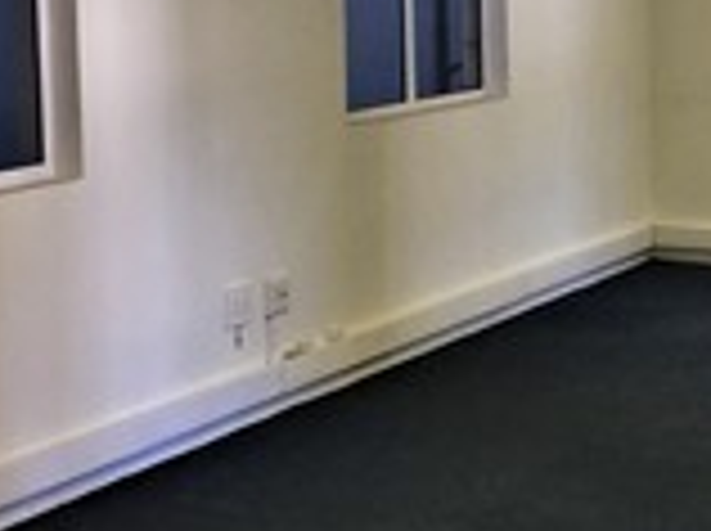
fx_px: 1887
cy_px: 119
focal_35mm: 92
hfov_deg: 20.5
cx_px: 742
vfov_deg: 15.9
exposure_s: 1/33
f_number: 2.2
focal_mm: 4.15
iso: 160
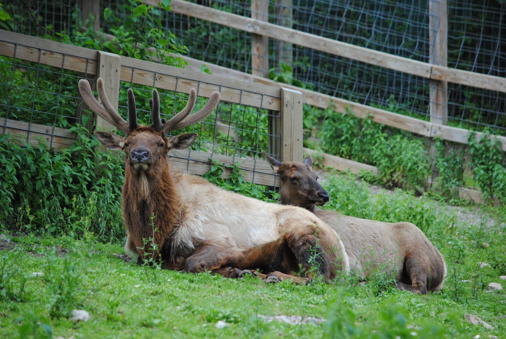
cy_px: 170
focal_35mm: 225
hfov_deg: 9.1
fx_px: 3166
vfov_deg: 6.1
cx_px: 253
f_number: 4.8
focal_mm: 150
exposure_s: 1/500
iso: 360
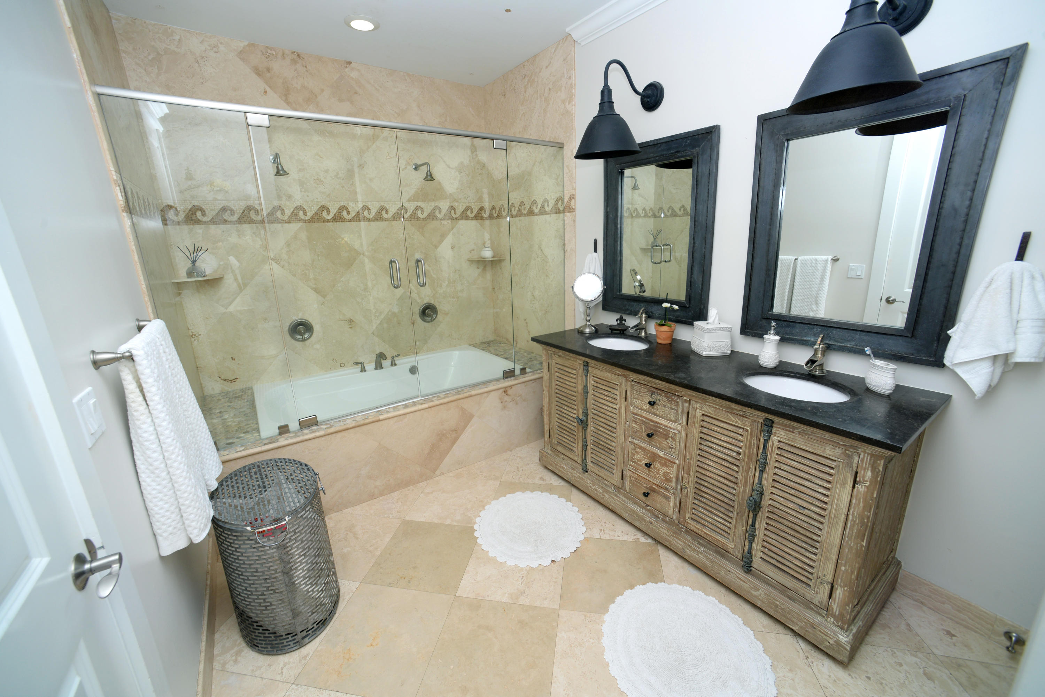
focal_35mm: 14
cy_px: 348
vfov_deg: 81.2
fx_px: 406
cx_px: 522
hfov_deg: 104.2
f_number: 9
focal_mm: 14
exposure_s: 1/160
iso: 400
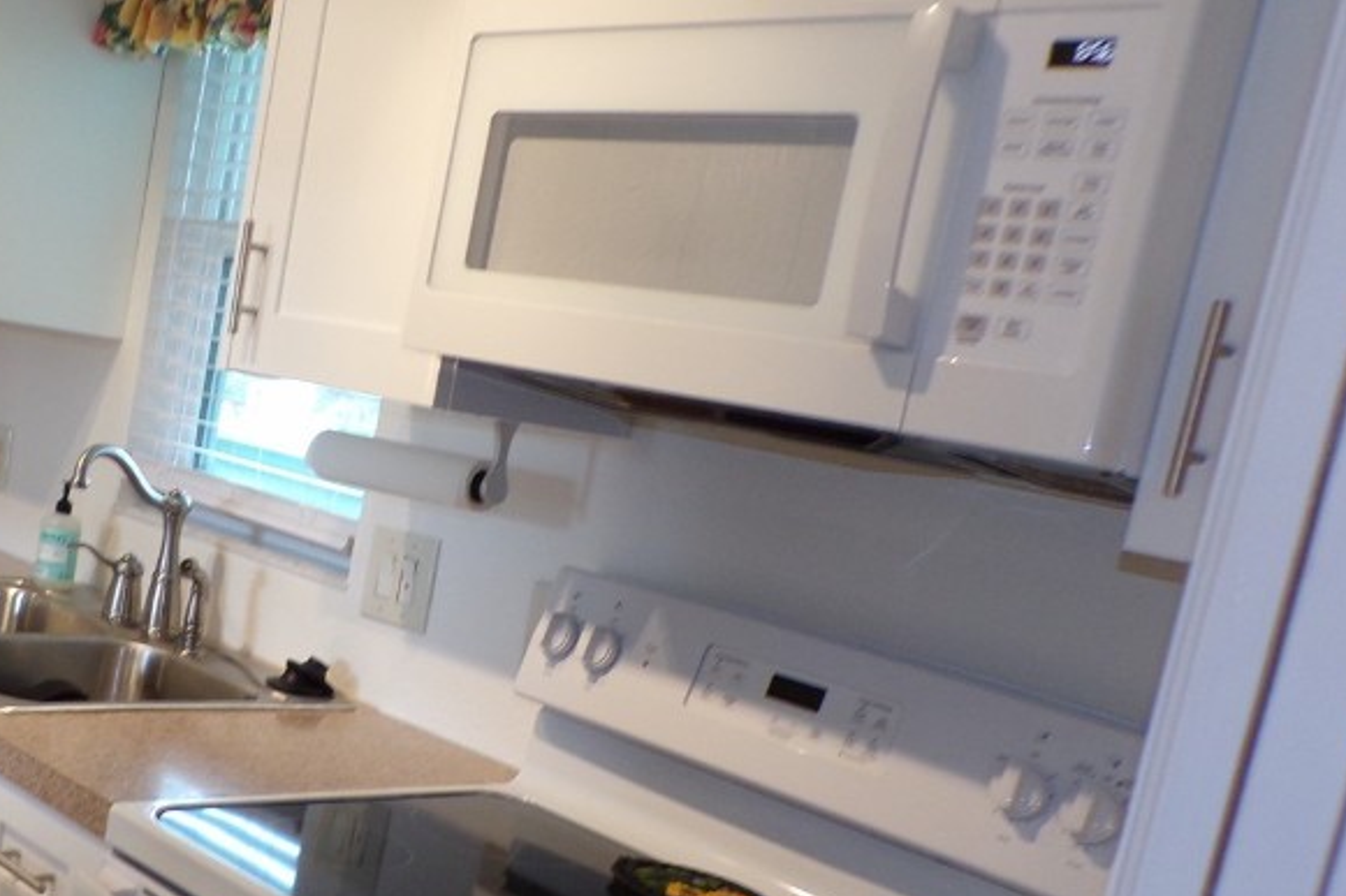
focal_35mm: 44
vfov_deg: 30.3
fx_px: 1645
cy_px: 590
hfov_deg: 43.6
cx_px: 410
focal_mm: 4.3
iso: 159
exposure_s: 1/34
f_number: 3
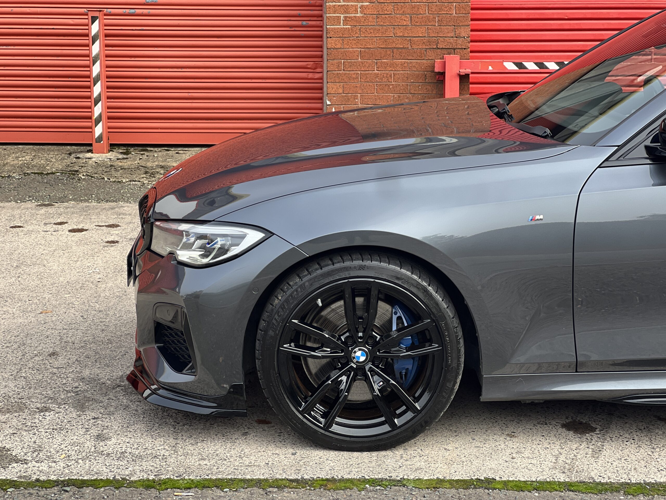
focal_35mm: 77
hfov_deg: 25.3
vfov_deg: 19.1
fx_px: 1481
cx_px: 333
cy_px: 250
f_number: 2.8
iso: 32
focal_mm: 9
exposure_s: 1/121
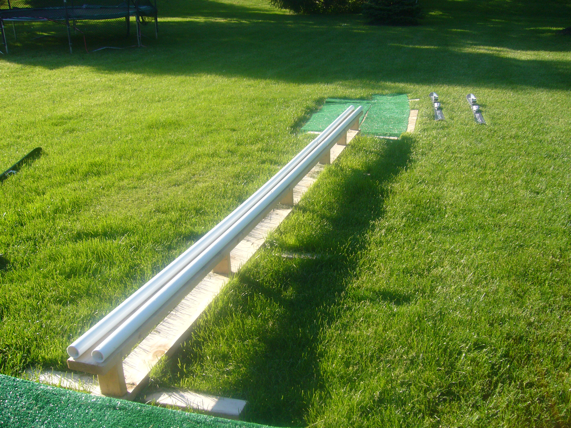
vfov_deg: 40.7
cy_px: 214
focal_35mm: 35
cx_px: 286
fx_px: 577
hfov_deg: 52.6
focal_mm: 5.8
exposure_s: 1/160
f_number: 5.6
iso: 100
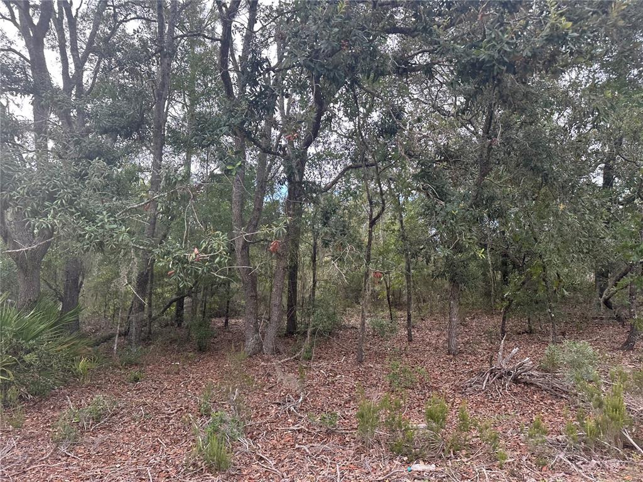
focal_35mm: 24
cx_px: 322
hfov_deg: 71.6
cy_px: 241
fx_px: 446
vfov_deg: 56.8
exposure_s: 1/256
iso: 80
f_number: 1.78
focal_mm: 6.86
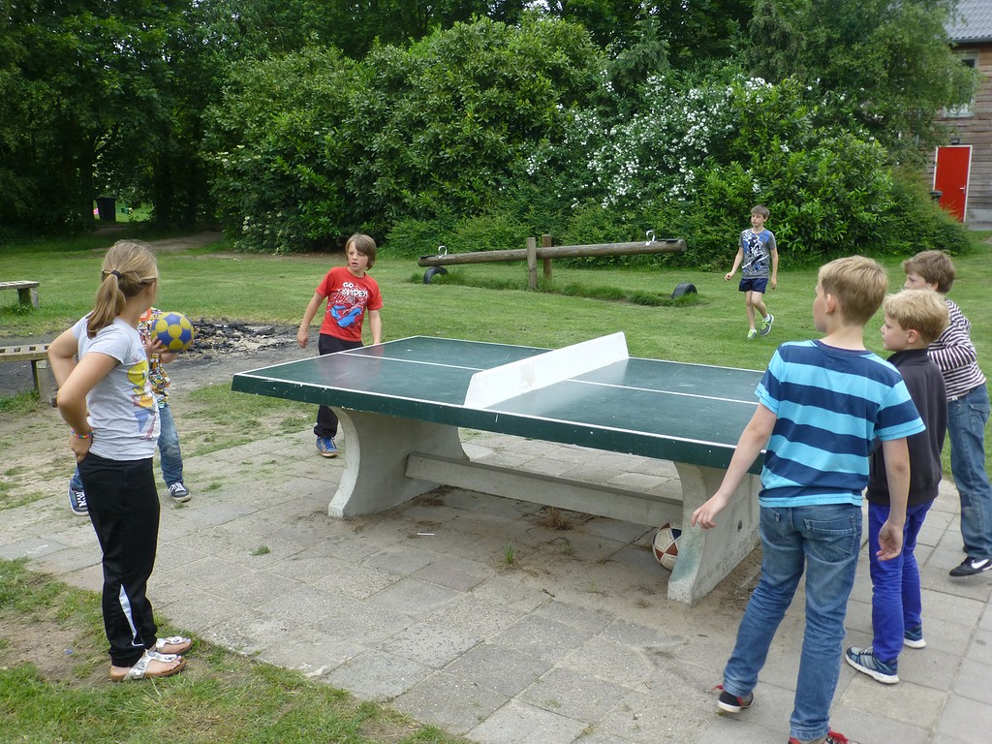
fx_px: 974
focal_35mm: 34
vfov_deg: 41.8
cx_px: 496
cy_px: 372
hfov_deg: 54.0
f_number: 3.7
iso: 160
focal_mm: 6.1
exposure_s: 1/250
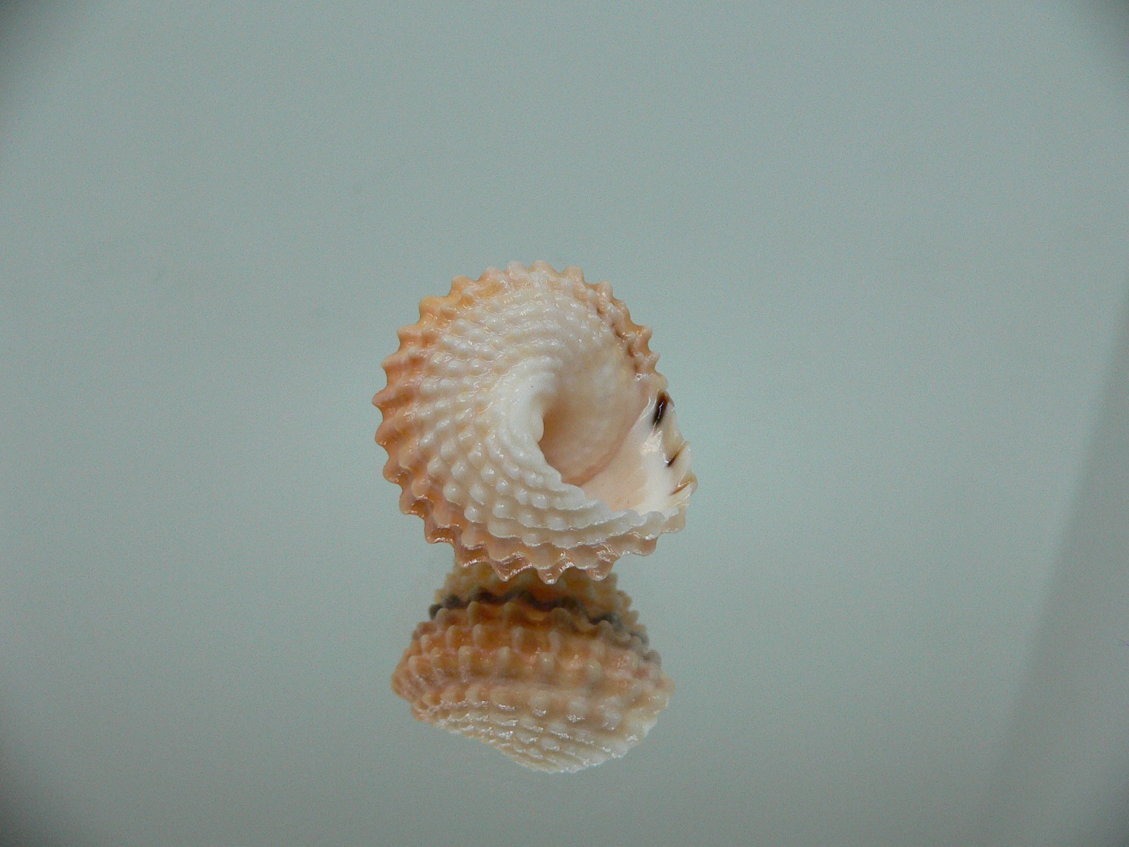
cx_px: 564
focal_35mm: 35
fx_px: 1142
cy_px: 424
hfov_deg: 52.6
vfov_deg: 40.7
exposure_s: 1/60
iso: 200
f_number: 2.8
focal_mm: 4.6
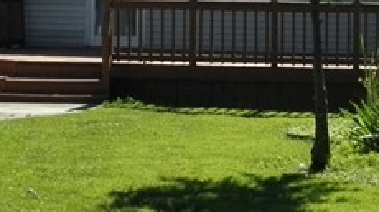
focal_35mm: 136
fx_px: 1366
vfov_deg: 8.8
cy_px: -25
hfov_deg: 15.8
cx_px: 190
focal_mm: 5
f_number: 7
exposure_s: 1/250
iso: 160
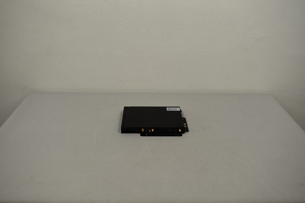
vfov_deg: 36.9
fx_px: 305
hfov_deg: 53.1
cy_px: 102
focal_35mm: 36
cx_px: 152
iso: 280
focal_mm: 24
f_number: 5.6
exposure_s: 1/125
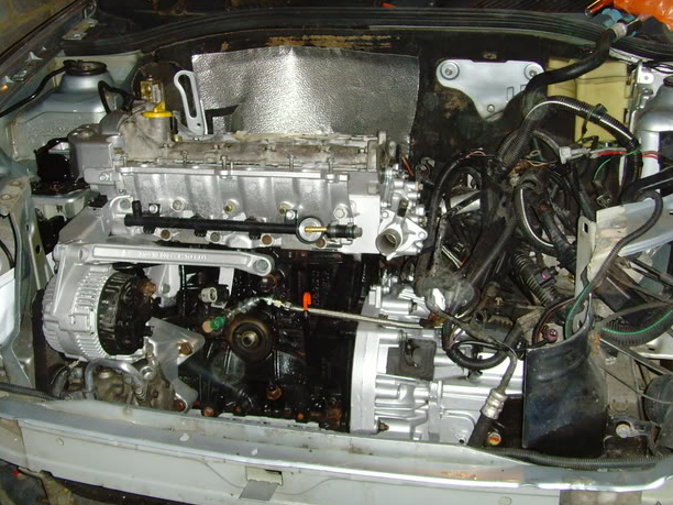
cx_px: 310
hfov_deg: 37.5
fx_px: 992
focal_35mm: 51
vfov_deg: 28.5
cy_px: 230
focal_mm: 6.6
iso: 200
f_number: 3.5
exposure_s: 1/45
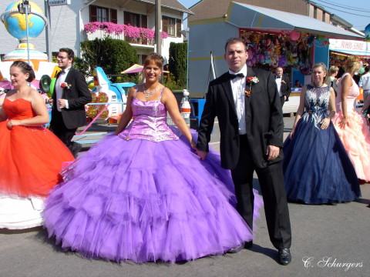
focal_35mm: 46
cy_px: 138
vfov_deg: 31.5
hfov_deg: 41.2
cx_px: 185
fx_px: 492
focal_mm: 7.1
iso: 70
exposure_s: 1/280
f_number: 5
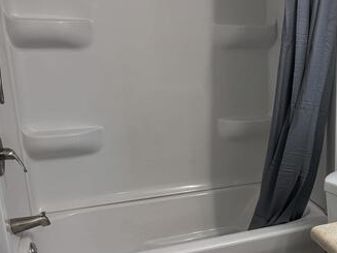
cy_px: 150
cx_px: 328
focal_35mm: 47
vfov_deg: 30.8
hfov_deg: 36.8
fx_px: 457
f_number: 1.78
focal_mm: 6.76
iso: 125
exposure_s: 1/120
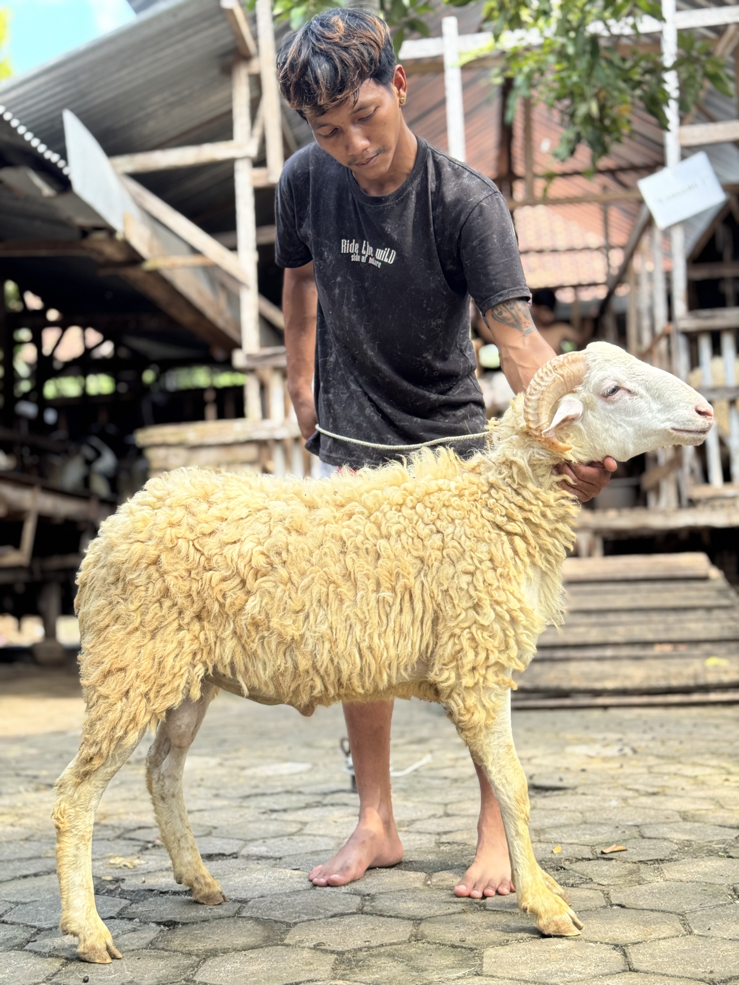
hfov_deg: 30.3
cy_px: 492
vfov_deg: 39.7
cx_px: 370
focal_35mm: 48
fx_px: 1366
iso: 100
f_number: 1.78
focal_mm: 6.76
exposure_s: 1/124
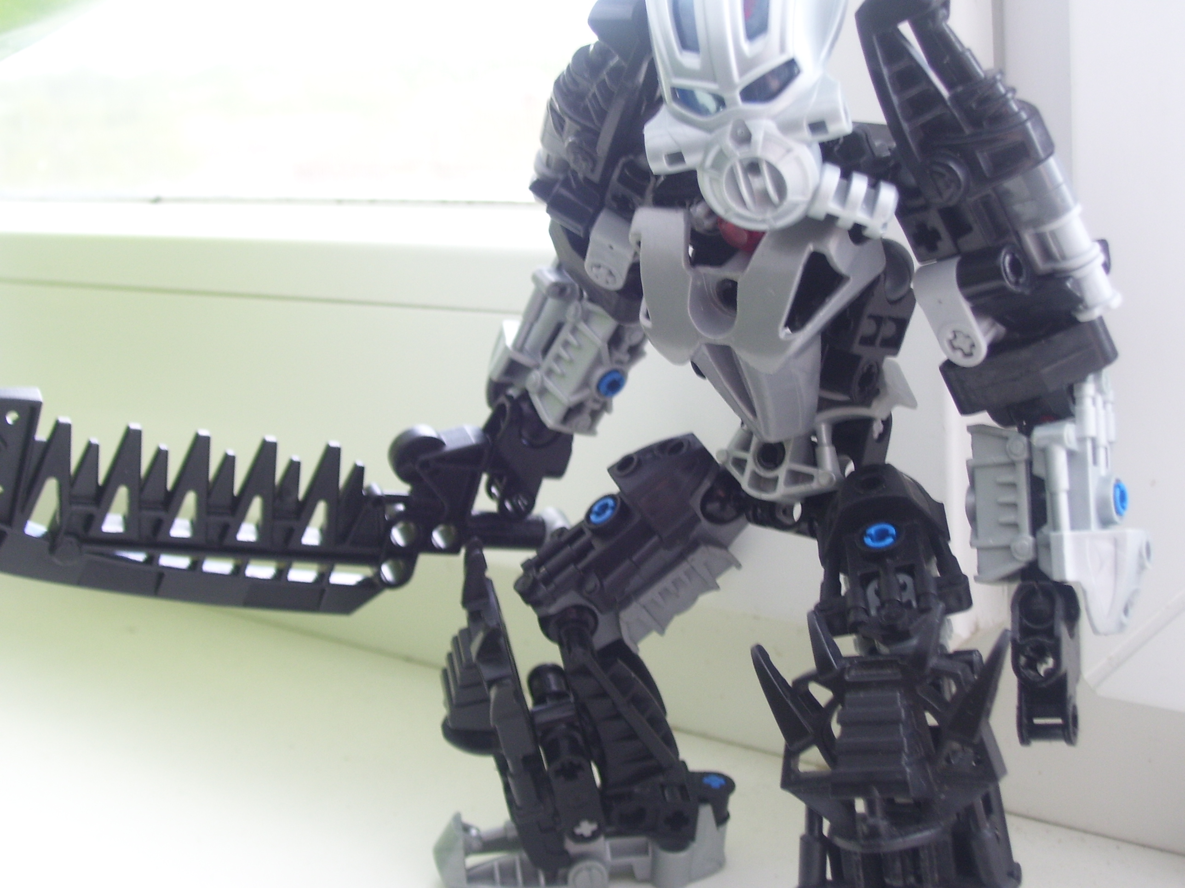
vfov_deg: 25.7
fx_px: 1951
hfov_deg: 33.8
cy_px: 444
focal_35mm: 57
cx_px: 592
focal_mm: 9.4
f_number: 3.4
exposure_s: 1/60
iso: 80
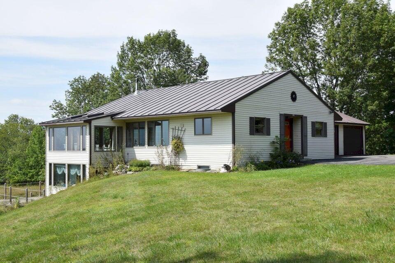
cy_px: 132
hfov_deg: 46.4
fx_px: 461
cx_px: 198
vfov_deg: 31.9
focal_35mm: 42
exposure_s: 1/400
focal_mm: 28
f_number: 10
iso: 200
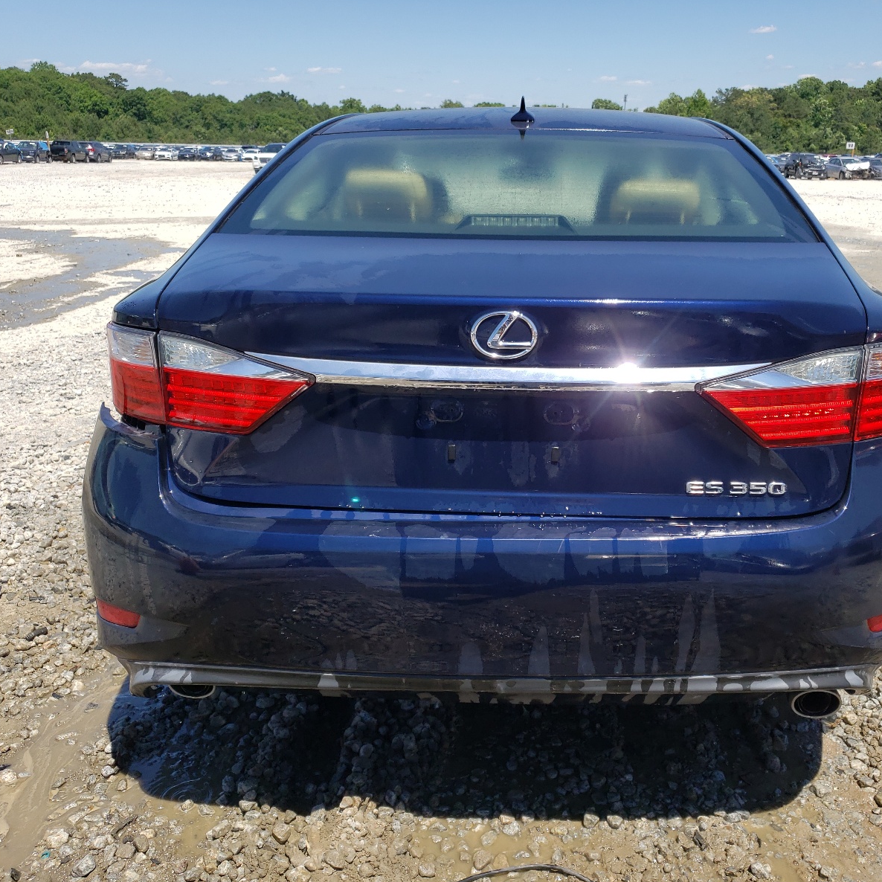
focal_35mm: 31
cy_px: 441
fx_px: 894
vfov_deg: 52.5
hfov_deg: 52.3
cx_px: 512
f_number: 1.5
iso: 50
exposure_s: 1/3333
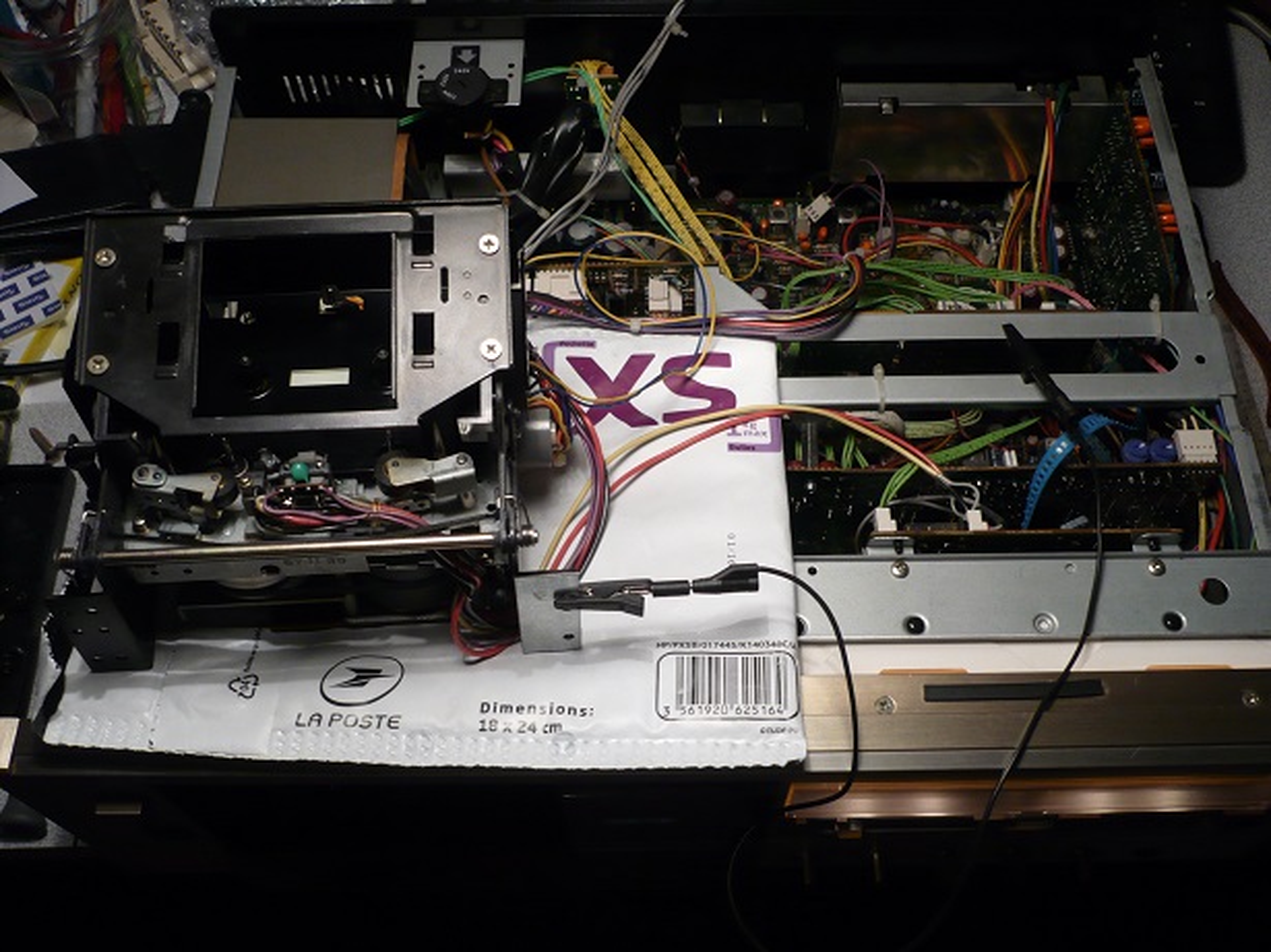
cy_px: 476
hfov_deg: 52.6
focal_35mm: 35
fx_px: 1285
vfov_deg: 40.7
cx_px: 636
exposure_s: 1/30
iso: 160
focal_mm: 5.8
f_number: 2.8
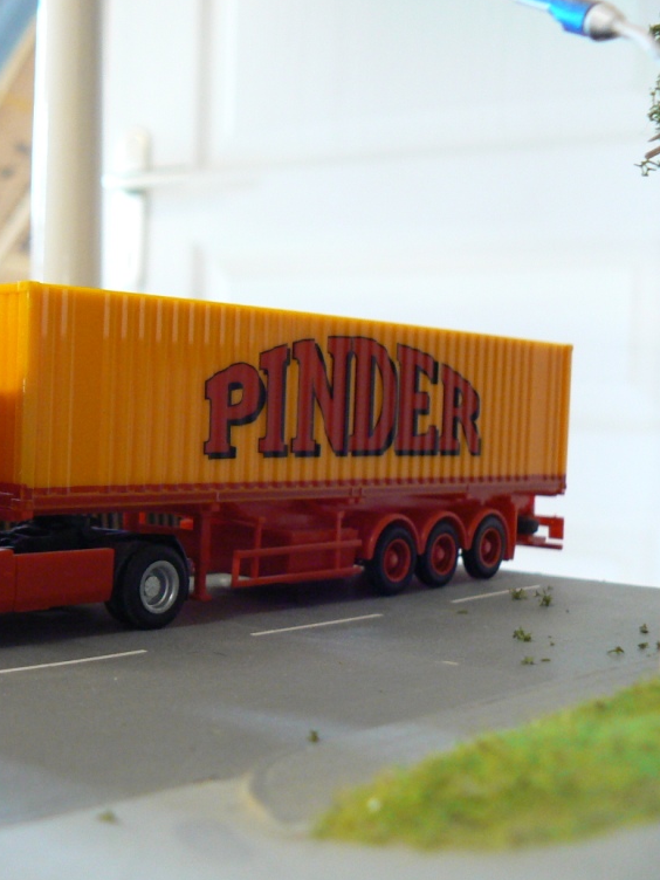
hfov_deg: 28.6
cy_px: 436
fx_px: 1246
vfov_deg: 38.9
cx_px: 81
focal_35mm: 49
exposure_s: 1/6
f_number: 2.8
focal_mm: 6
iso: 200
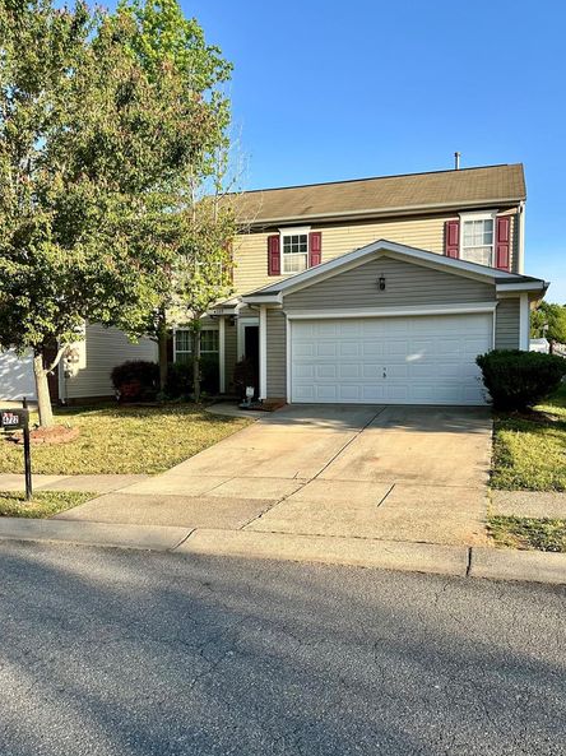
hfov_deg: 51.3
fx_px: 589
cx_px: 296
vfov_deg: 65.3
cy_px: 393
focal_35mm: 27
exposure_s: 1/1664
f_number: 1.78
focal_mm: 6.86
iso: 80
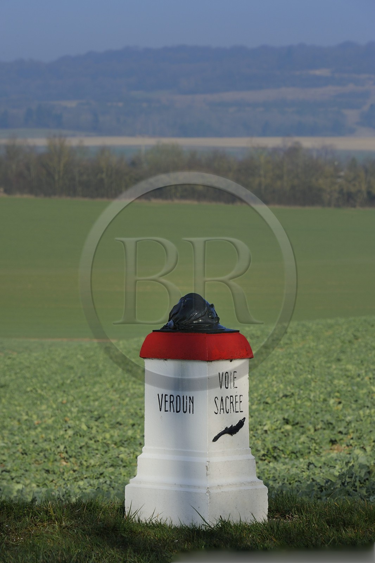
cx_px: 188
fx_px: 3126
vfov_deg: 10.3
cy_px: 282
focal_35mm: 200
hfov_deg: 6.9
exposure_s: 1/250
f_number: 11
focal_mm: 200
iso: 200
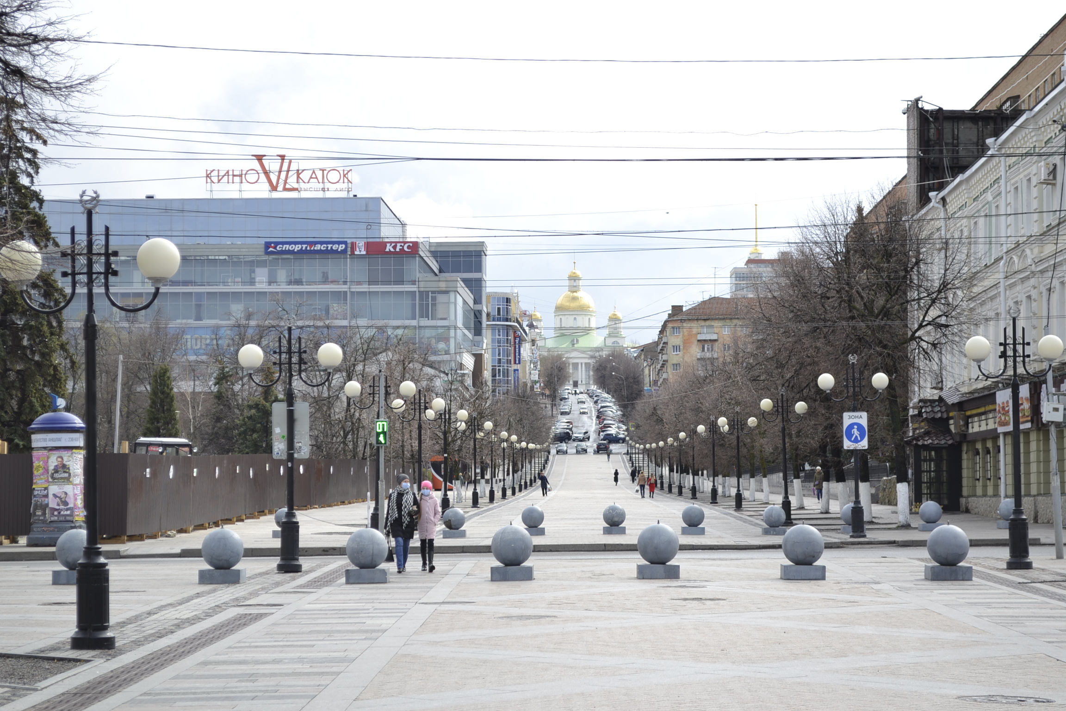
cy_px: 356
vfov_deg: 16.6
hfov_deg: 24.6
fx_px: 2443
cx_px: 533
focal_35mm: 82
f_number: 7.1
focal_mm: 55
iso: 100
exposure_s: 1/200
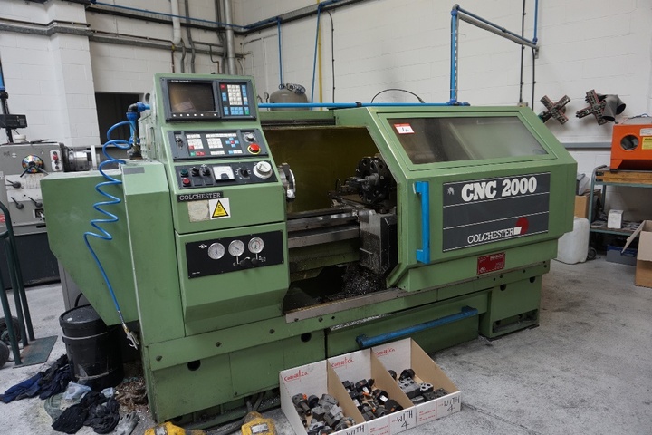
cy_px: 218
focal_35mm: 24
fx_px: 435
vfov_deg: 53.1
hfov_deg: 73.7
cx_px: 326
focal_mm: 16
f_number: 4
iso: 320
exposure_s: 1/160
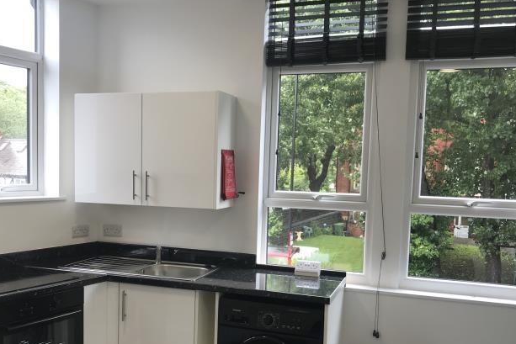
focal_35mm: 38
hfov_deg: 50.6
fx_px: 545
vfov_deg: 34.9
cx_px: 238
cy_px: 217
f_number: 1.8
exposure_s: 1/50
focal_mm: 3.99
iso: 20
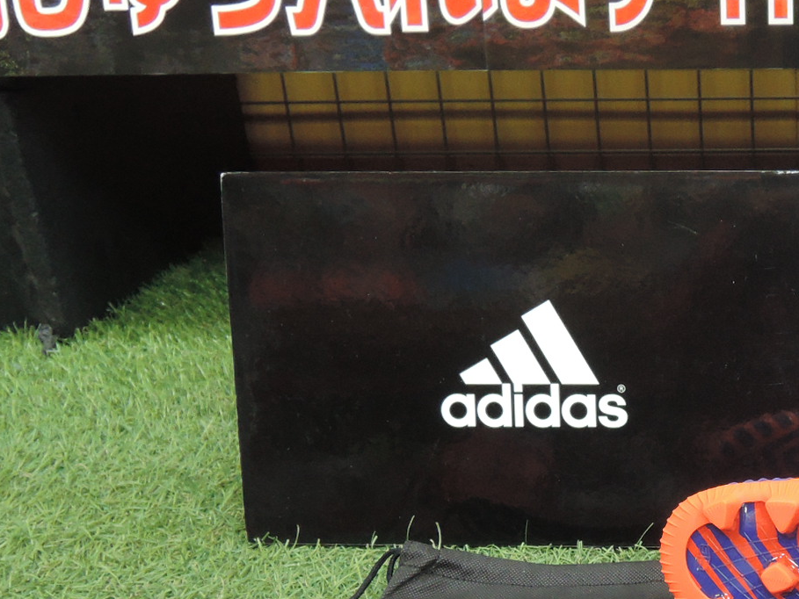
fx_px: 1385
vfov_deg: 24.0
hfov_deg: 29.8
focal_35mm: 60
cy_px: 499
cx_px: 814
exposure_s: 1/25
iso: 400
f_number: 2.8
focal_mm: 5.1
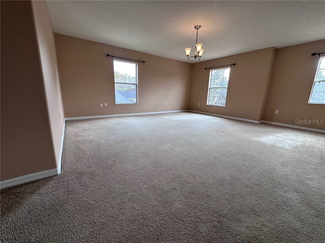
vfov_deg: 85.7
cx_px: 162
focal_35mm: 14
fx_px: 131
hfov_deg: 102.1
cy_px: 122
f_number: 2.2
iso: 50
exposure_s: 1/120
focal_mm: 2.22
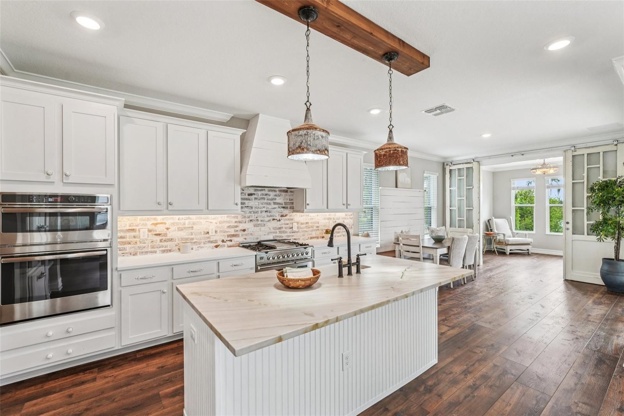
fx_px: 270
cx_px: 312
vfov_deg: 75.1
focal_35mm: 16
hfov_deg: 98.2
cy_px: 208
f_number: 8
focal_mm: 15.6
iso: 200
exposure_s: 1/15
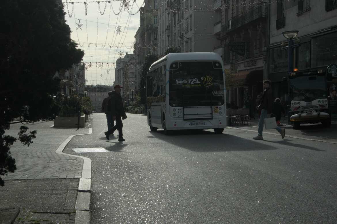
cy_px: 112
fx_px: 533
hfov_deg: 35.1
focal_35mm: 57
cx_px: 168
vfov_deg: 23.7
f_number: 9
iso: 1250
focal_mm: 38
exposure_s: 1/1250
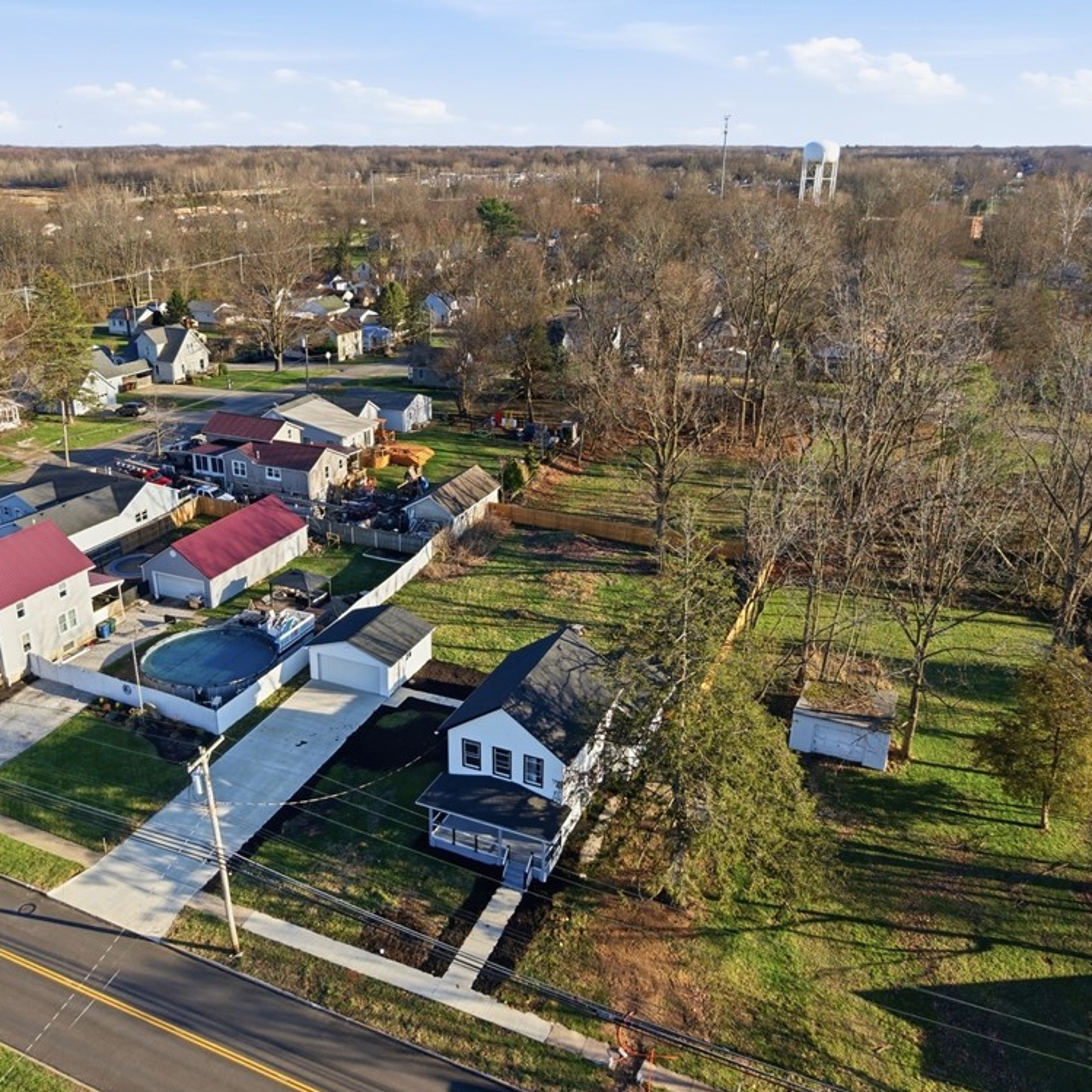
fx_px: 1035
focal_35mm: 29
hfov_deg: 55.4
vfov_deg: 55.6
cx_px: 471
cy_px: 544
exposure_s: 1/6400
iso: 340
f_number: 1.8
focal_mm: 8.7
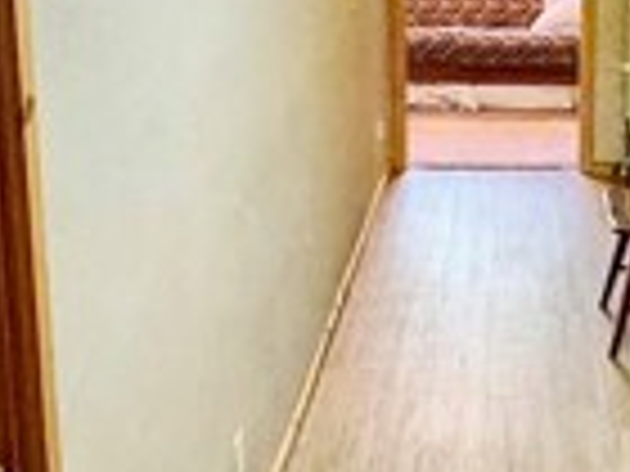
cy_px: 79
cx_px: 522
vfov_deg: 22.5
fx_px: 1165
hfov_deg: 29.4
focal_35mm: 64
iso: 500
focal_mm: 2.22
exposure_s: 1/60
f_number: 2.2
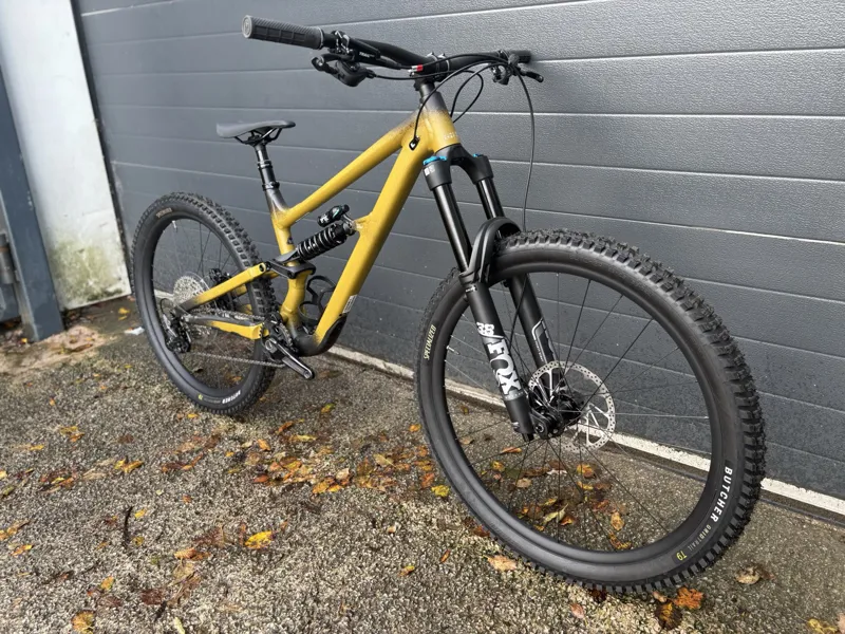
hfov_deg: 67.3
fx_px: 635
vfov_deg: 53.1
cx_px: 422
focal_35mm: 26
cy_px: 317
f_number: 1.6
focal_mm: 5.96
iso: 64
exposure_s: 1/121
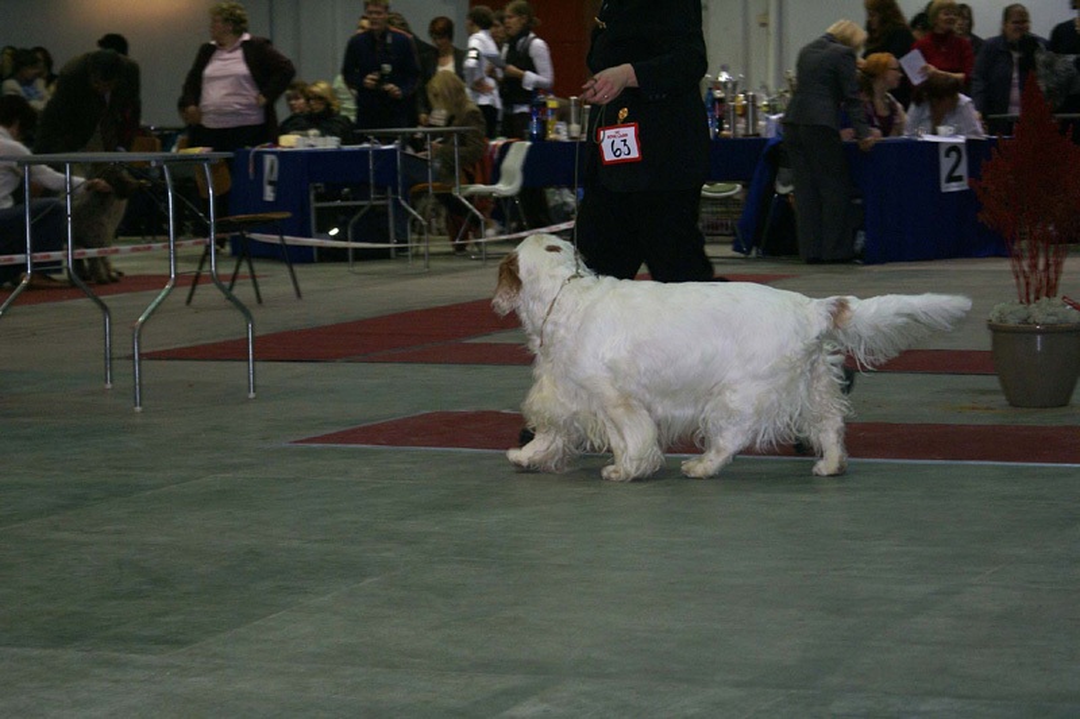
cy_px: 360
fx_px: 3149
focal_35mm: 105
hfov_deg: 19.5
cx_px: 540
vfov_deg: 13.0
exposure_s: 1/125
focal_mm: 70
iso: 400
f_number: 5.6
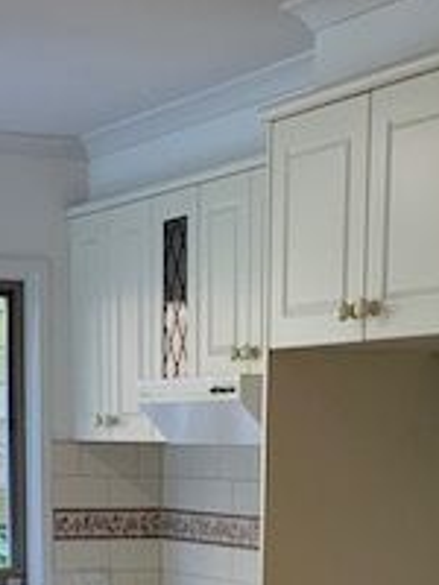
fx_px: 1759
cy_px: 834
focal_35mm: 104
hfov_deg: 14.2
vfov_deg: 17.3
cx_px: 173
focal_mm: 4.25
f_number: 1.8
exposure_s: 1/50
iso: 64
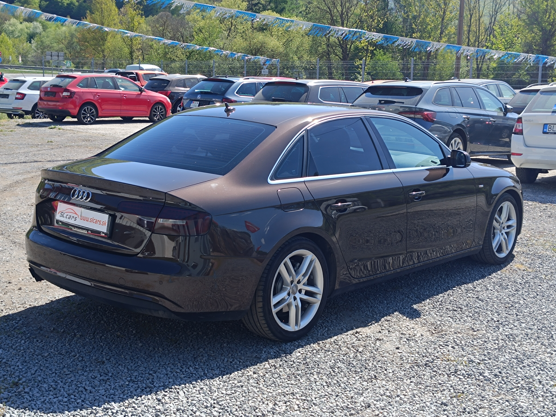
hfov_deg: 71.6
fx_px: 385
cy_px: 208
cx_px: 278
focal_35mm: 24
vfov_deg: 56.8
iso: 51
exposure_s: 1/543
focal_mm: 5.59
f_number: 1.88
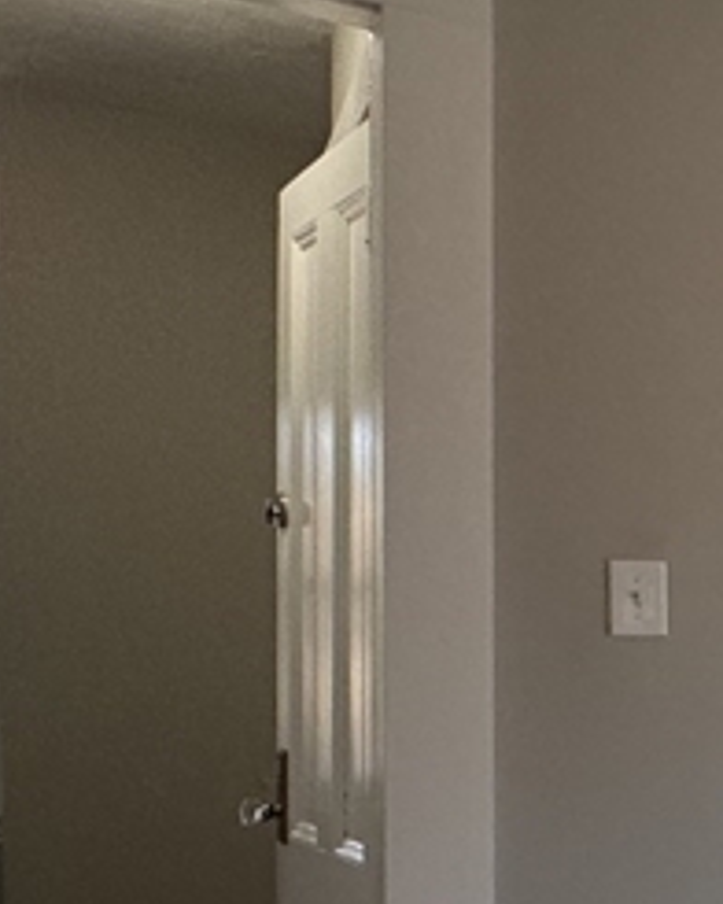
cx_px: 1630
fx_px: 1525
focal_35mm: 57
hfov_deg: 16.2
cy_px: 701
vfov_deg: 32.3
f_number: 2.2
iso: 40
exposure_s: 1/223
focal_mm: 2.22
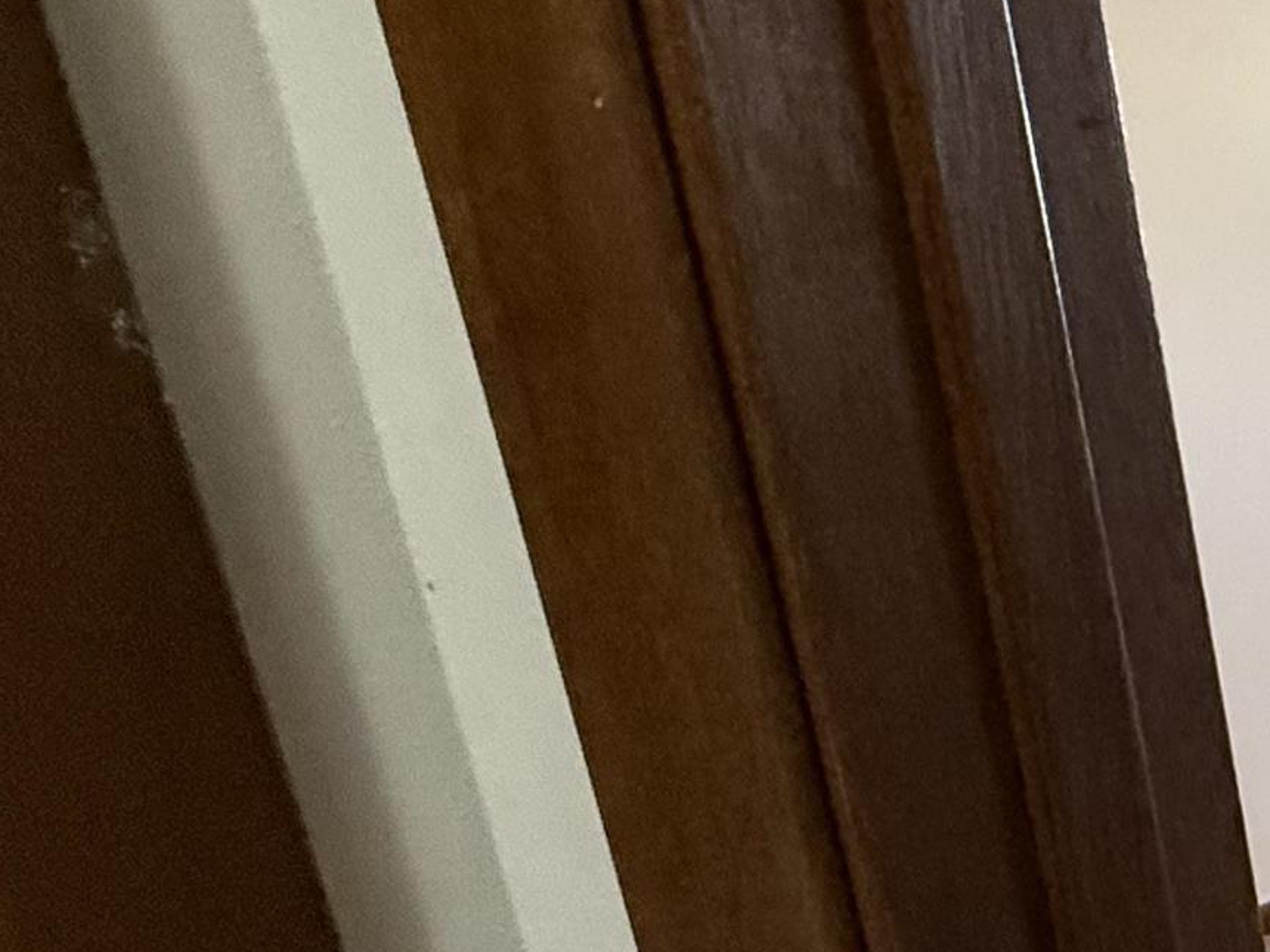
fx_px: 1834
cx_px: 2242
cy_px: 686
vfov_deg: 28.8
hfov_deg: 22.8
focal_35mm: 50
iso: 400
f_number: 2.2
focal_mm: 2.22
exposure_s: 1/60
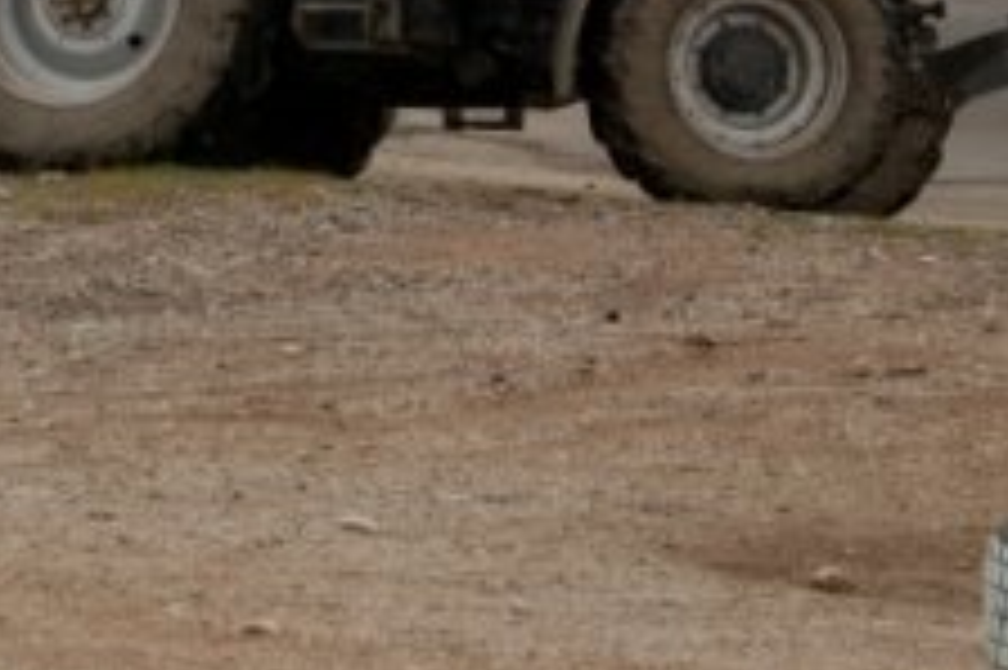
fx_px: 6587
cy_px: -256
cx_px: -54
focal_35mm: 235
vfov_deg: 5.8
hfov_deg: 8.7
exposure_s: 1/500
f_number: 5.3
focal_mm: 55
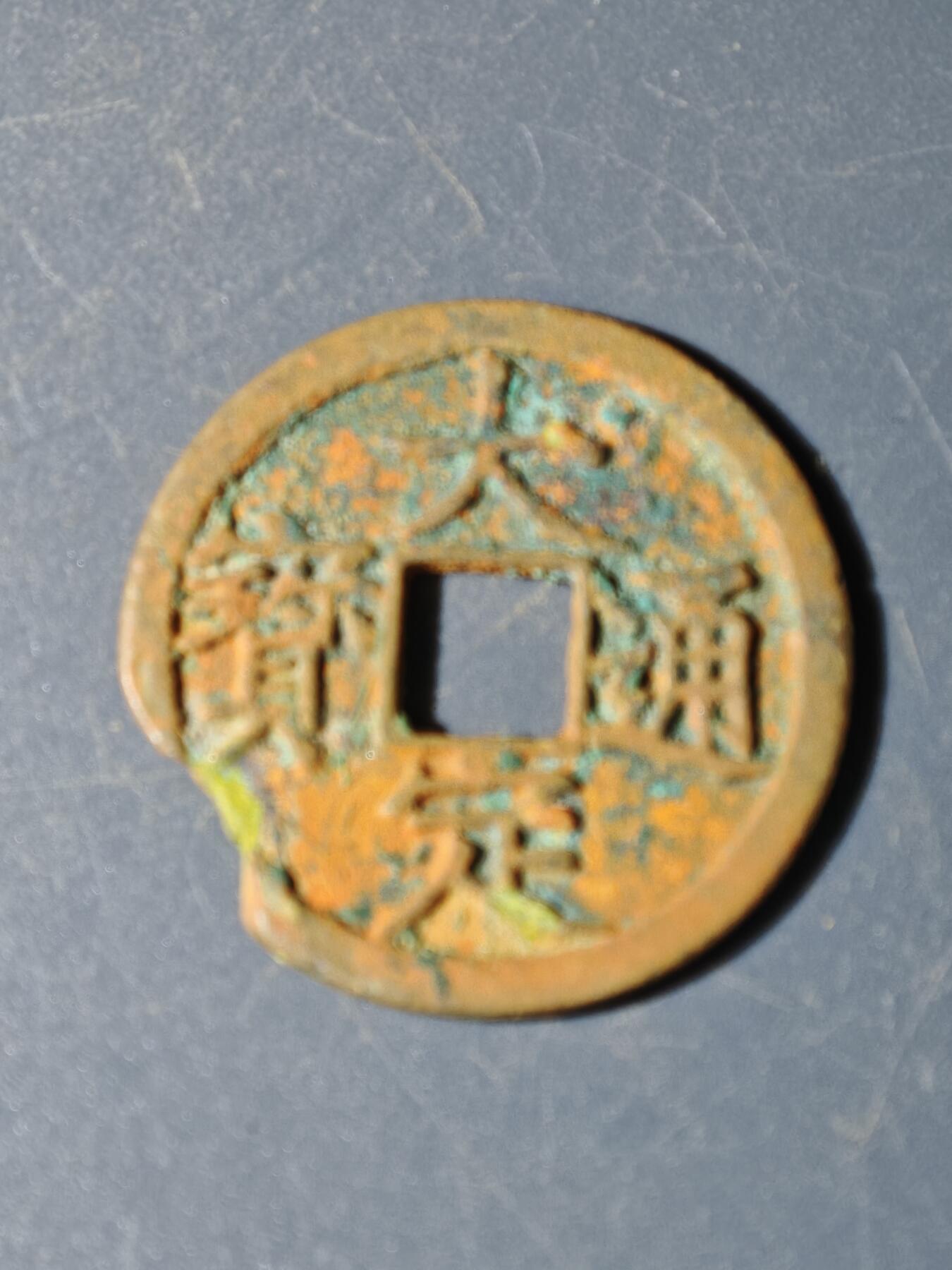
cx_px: 476
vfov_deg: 19.4
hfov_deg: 14.6
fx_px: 3704
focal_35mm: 101
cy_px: 635
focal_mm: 9
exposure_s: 1/100
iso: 250
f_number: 2
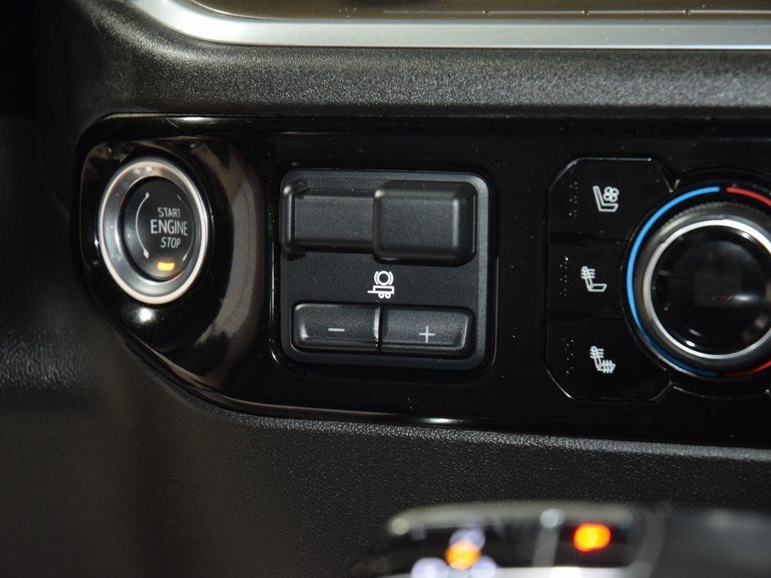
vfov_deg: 13.0
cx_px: 377
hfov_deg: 17.3
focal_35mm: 114
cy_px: 289
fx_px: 2539
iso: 1800
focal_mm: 70
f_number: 4.5
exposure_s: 1/20
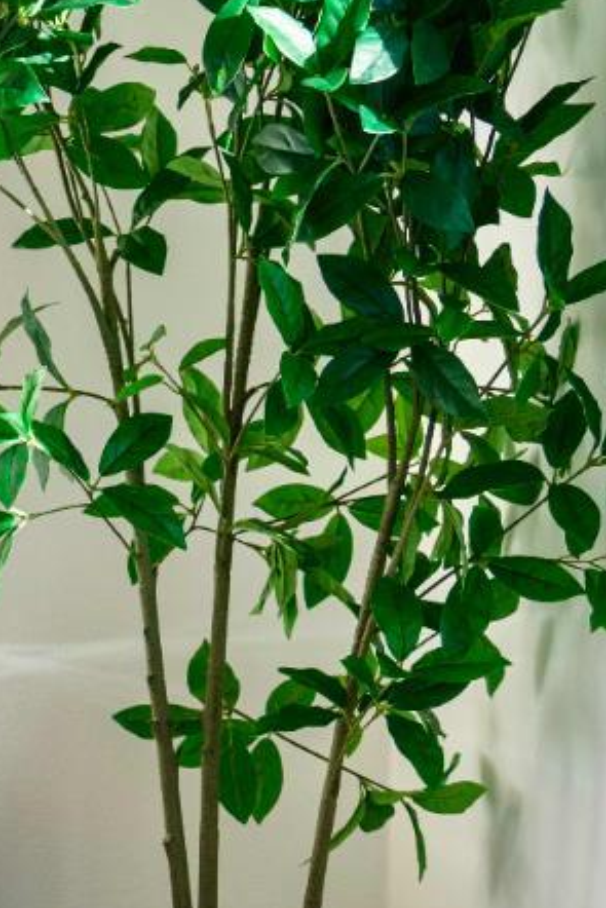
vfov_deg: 14.7
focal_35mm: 139
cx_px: -742
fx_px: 3507
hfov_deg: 9.1
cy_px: 585
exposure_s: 1/320
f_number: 4
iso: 400
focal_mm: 41
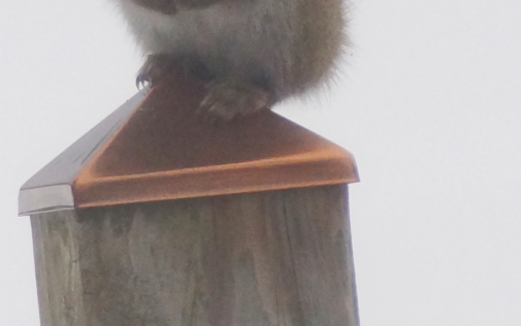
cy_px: -14
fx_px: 10738
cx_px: 232
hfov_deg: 2.8
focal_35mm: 756
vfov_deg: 1.7
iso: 1000
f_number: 6.3
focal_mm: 250
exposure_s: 1/400
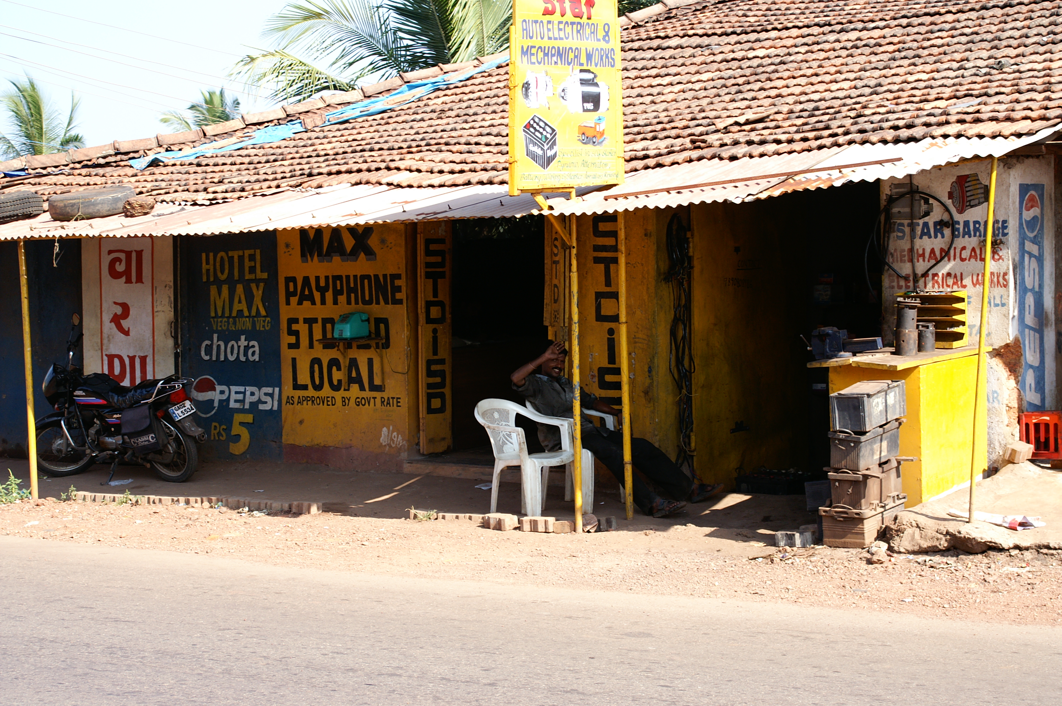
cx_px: 531
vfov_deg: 22.6
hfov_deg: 33.4
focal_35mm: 60
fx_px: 1768
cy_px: 353
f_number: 6.3
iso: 200
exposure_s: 1/300
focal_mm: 40
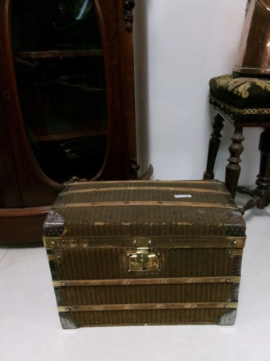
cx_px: 135
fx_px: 291
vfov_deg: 63.4
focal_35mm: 28
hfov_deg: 49.7
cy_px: 180
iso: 800
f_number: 3.9
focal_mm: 5.1
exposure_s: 1/60
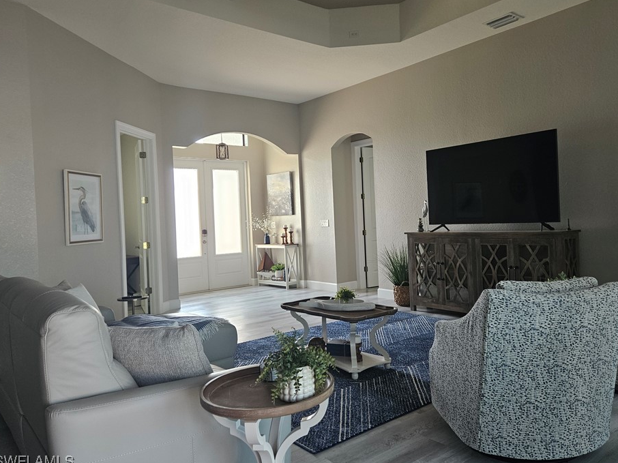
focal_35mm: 26
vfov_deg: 53.0
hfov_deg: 67.2
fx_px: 464
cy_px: 215
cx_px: 340
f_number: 1.8
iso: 200
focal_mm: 5.4
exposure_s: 1/120
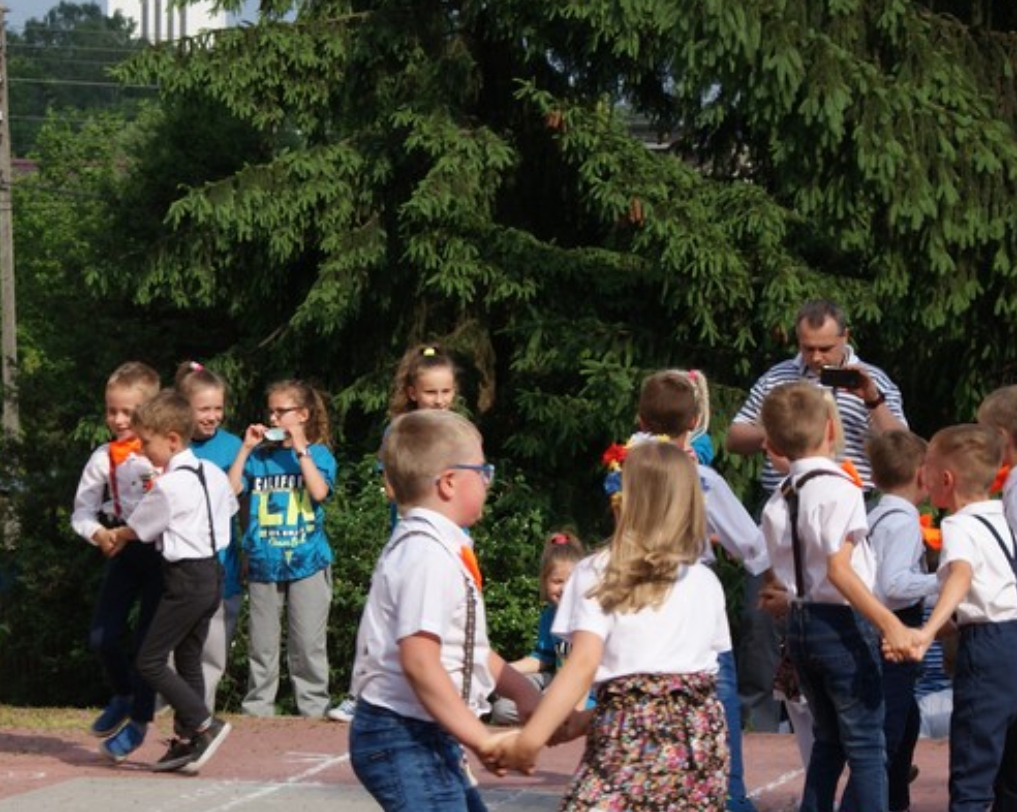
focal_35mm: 172
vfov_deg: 9.0
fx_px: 5174
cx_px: 283
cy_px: 598
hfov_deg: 11.2
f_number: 8
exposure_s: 1/250
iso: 100
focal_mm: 60
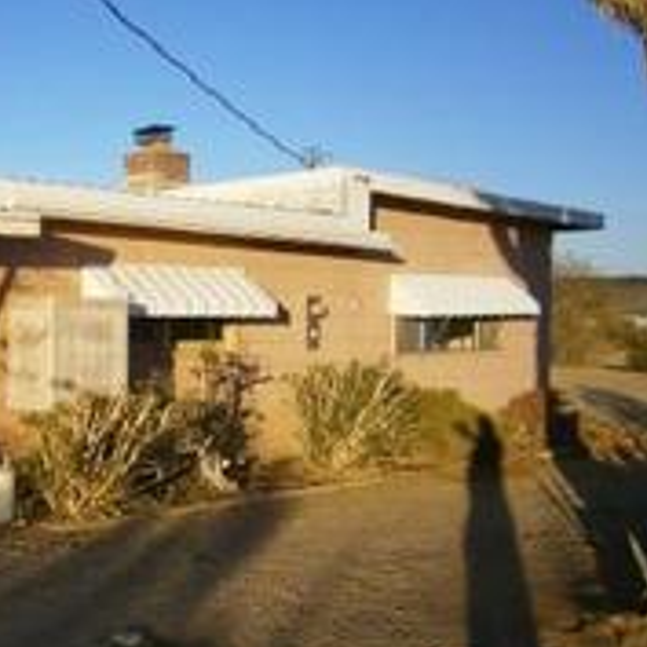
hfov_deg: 35.3
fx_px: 952
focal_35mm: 45
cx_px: 58
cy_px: 351
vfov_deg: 37.5
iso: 80
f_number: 8
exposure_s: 1/125
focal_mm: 4.7
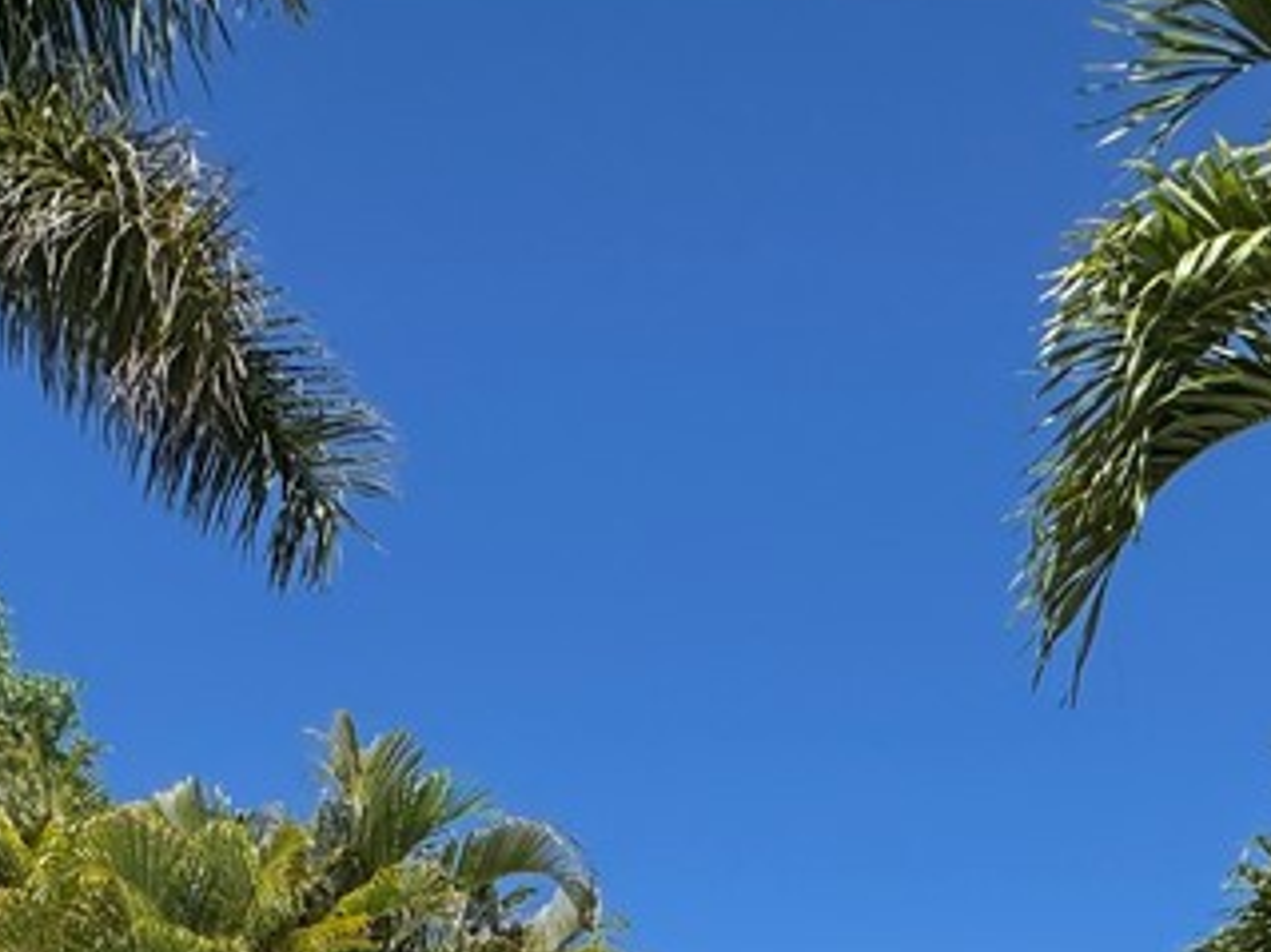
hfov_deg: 42.0
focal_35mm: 45
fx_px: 1652
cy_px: 1474
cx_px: 709
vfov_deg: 24.2
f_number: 2.2
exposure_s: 1/4132
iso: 50
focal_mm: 2.22
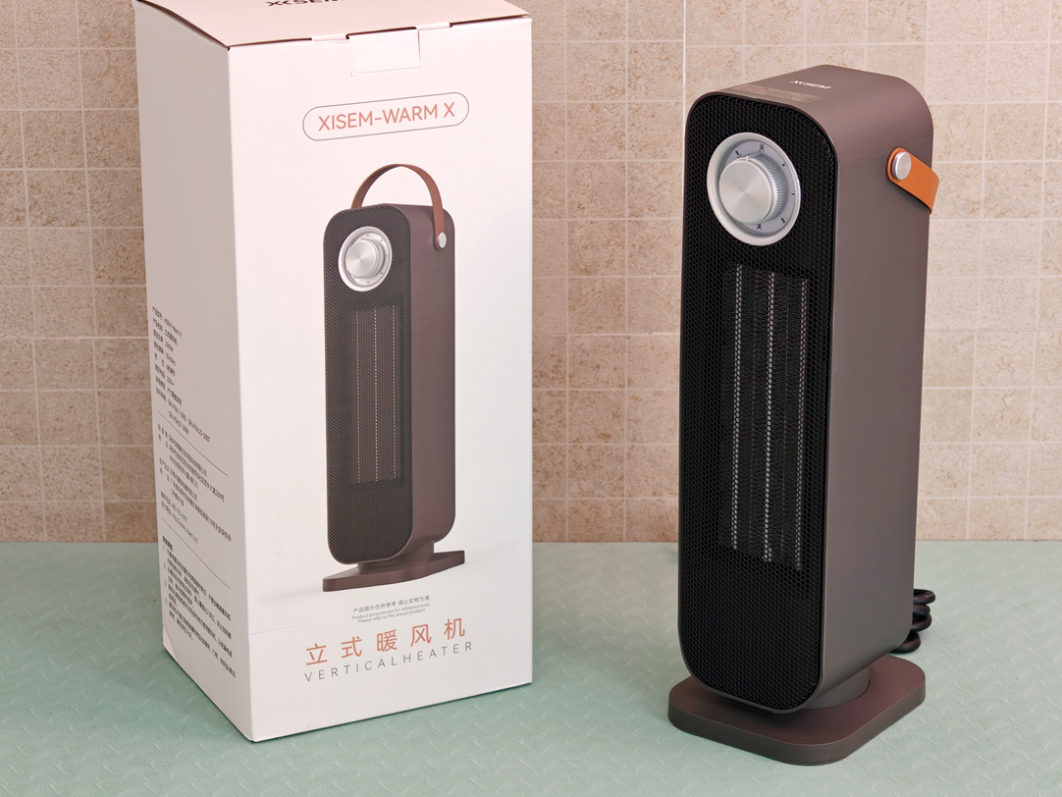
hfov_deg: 20.4
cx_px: 603
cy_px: 375
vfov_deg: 15.4
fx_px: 2946
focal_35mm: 96
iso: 200
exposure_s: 1/193
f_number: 2.1
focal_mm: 16.53
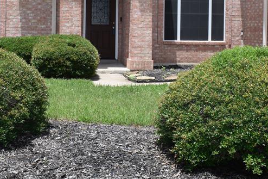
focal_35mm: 56
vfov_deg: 23.8
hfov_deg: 35.6
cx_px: 128
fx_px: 417
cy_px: 37
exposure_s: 1/320
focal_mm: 18
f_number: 9
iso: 200
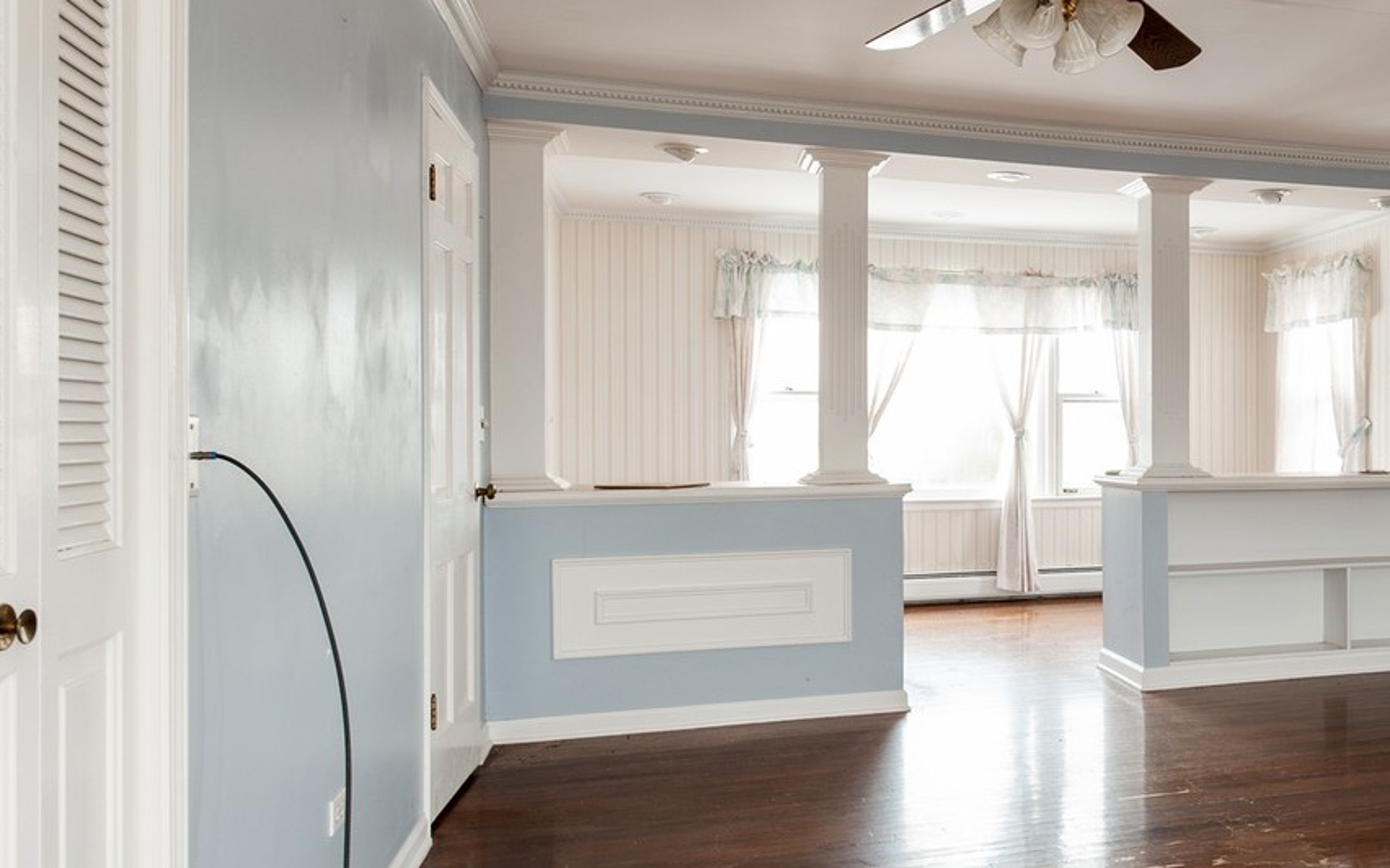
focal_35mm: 33
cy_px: 475
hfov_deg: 53.0
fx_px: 1250
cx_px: 1175
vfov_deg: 38.3
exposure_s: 1/1.25
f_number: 8
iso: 200
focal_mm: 17
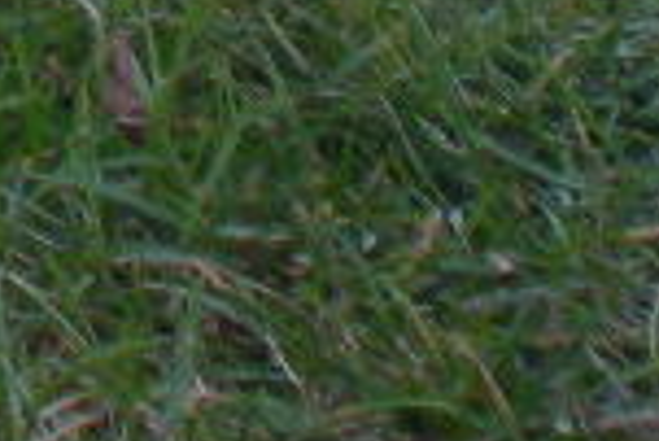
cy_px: -934
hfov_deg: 7.4
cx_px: -567
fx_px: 4911
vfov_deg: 4.9
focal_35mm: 268
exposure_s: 1/75.6
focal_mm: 6.3
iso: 135
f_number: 3.1
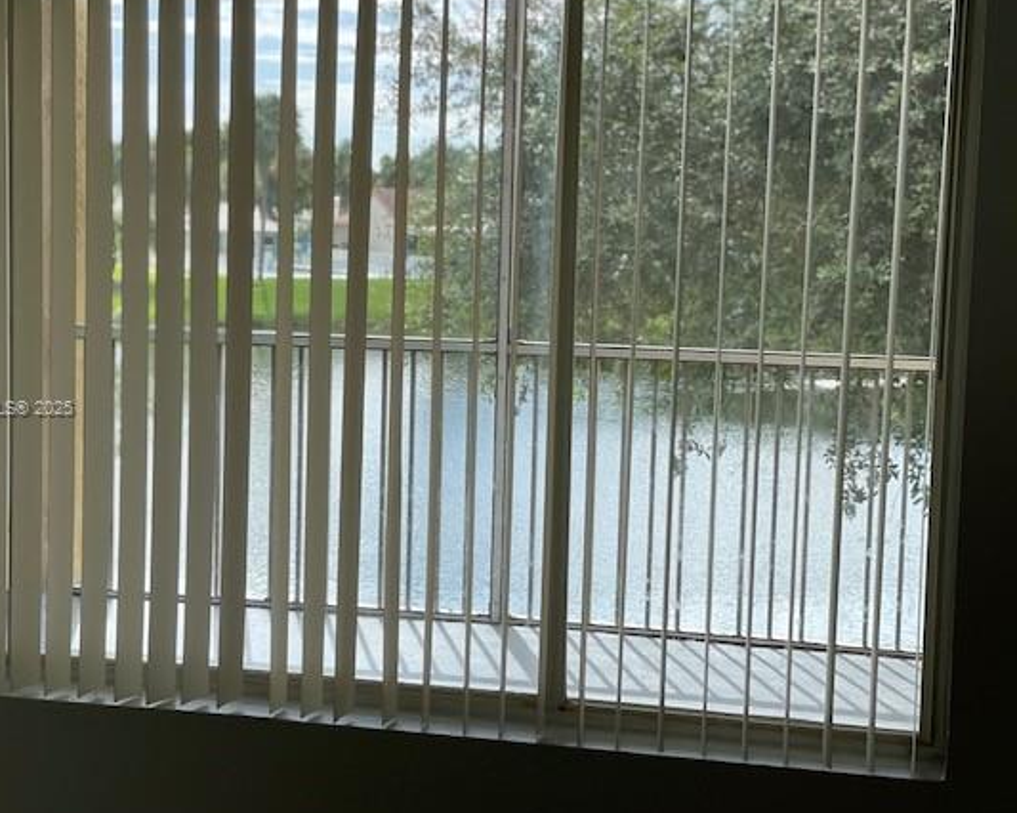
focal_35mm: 61
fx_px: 1835
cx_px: 420
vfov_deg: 25.0
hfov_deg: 30.9
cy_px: 410
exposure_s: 1/452
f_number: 2
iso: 25
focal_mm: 6
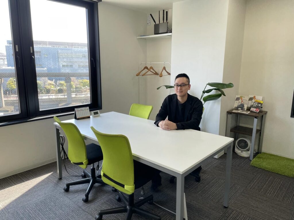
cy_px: 110
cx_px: 147
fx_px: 221
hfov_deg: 67.3
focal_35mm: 26
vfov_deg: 53.1
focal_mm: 4.2
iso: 32
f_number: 1.6
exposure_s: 1/129
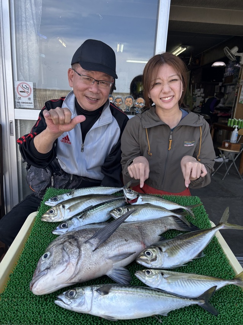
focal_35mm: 26
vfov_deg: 67.3
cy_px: 162
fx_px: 243
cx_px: 122
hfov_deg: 53.0
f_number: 1.6
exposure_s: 1/684
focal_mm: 5.96
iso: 50
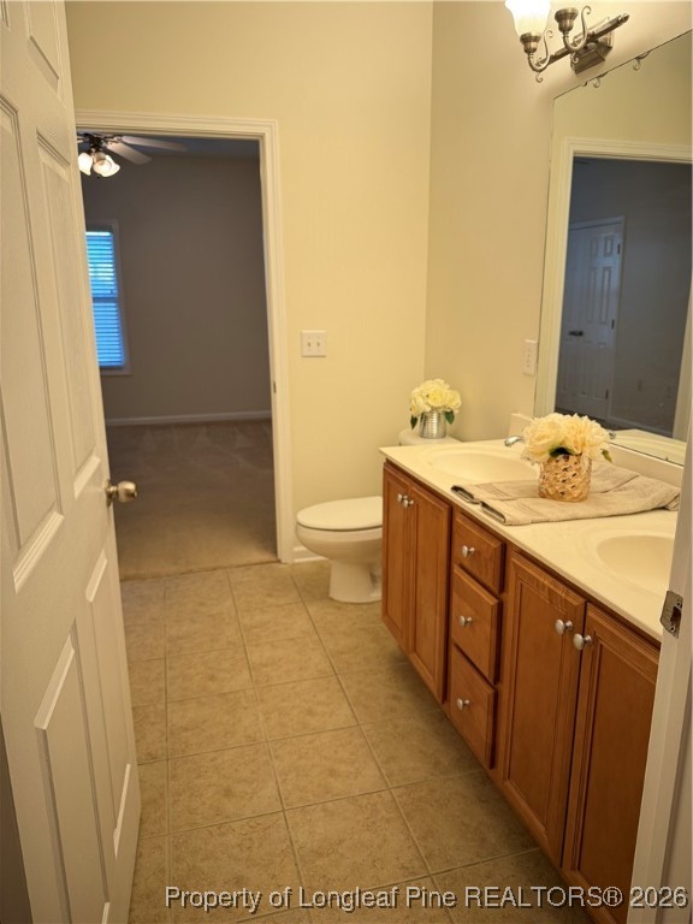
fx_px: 641
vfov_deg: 71.6
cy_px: 462
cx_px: 346
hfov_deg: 56.8
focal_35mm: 24
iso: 320
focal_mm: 6.76
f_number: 1.78
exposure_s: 1/60
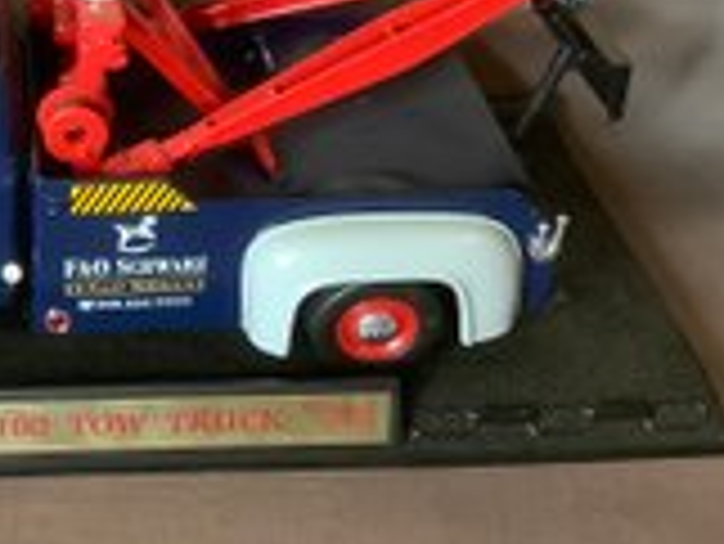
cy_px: 119
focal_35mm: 66
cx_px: 34
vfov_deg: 22.0
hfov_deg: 27.9
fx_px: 1381
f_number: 2.4
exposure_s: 1/60
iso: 200
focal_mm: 3.3
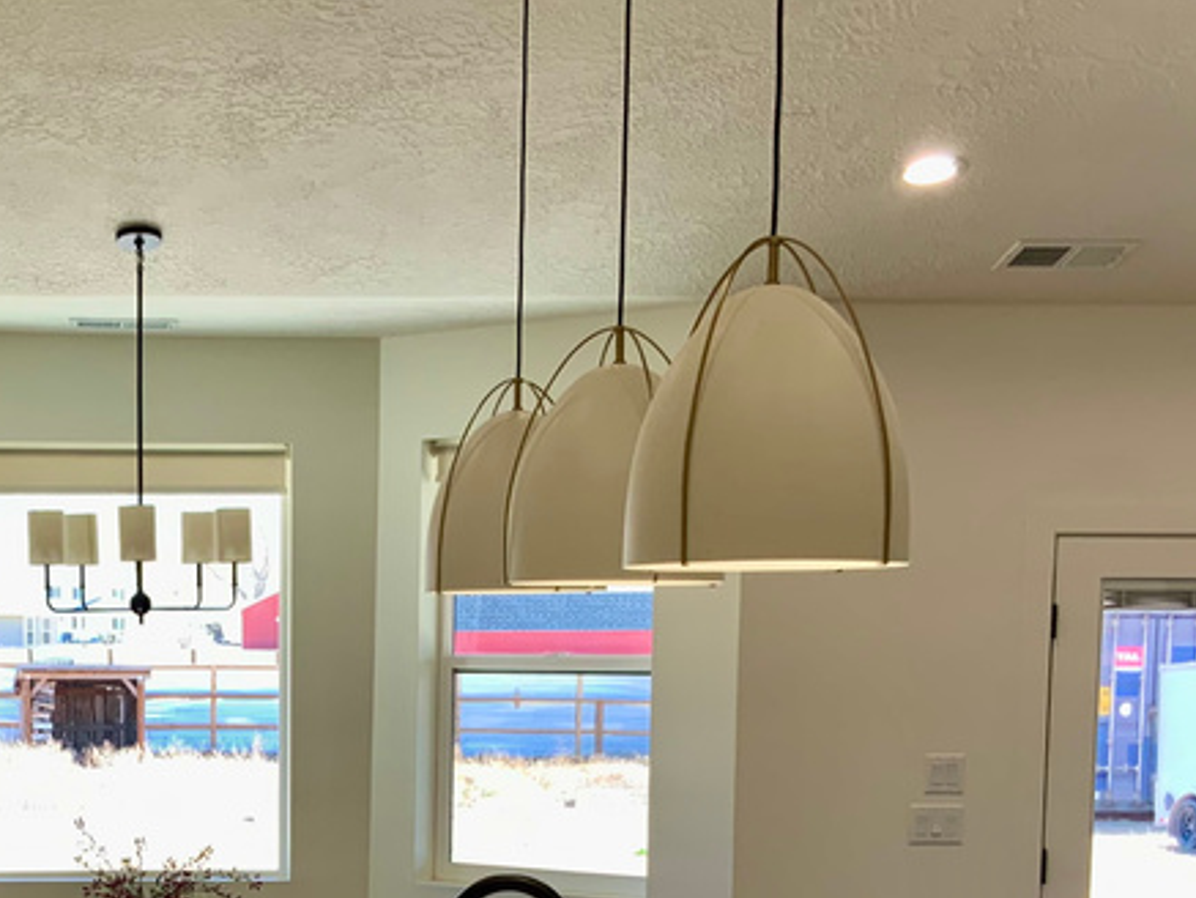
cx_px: 203
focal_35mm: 68
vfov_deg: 20.9
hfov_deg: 27.8
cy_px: 887
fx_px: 2350
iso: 20
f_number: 1.8
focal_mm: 3
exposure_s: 1/120
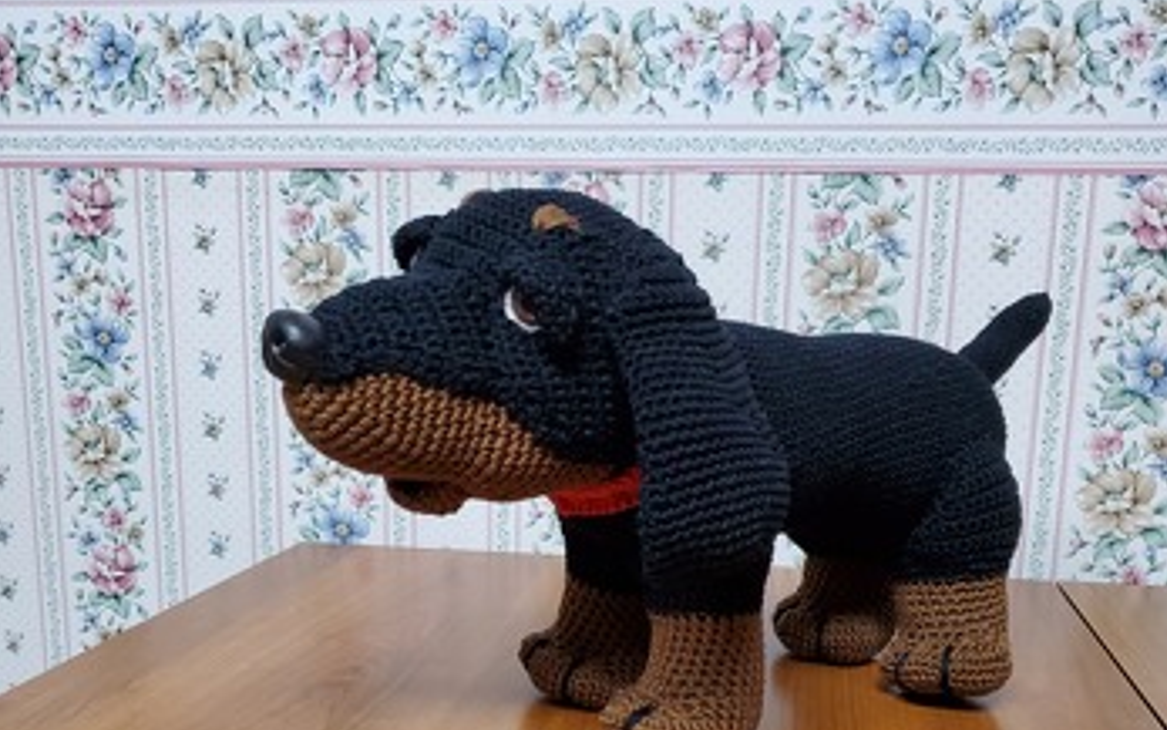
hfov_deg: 52.7
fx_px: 1177
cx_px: 582
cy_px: 569
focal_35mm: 37
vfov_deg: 33.6
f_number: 1.5
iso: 250
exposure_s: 1/40
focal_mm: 4.3
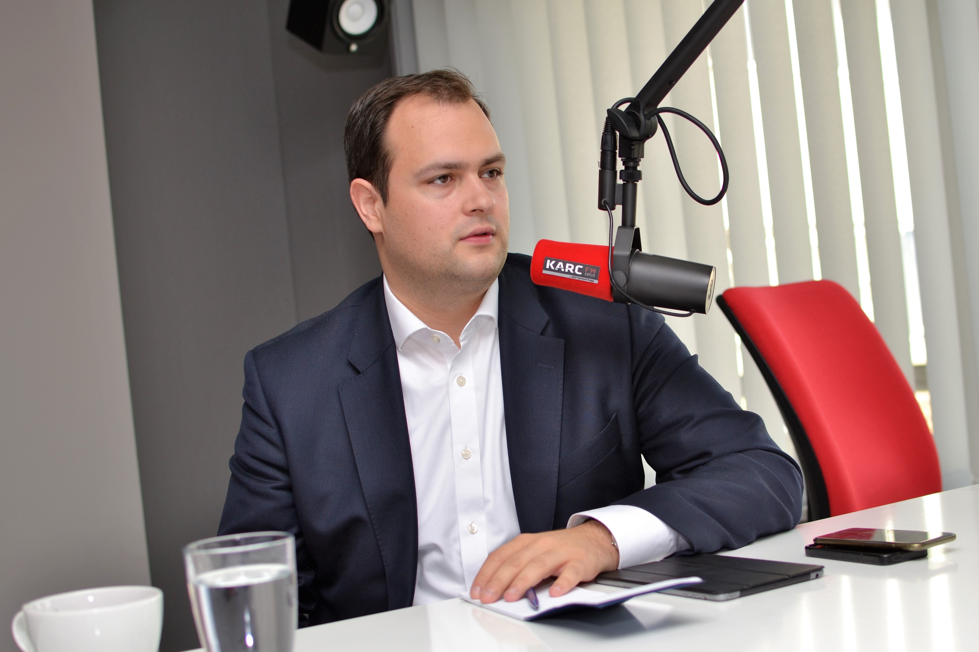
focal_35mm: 52
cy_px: 326
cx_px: 490
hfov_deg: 37.9
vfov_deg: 25.7
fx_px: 1428
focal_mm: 35
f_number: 2.8
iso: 100
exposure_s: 1/200
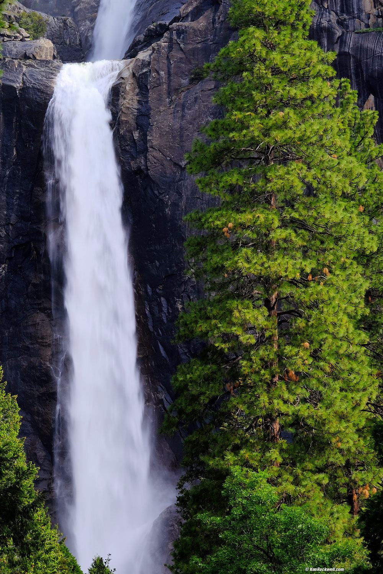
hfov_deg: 5.3
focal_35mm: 259
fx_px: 4133
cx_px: 192
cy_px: 287
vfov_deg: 8.0
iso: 200
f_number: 22
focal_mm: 172.4
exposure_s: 1/15
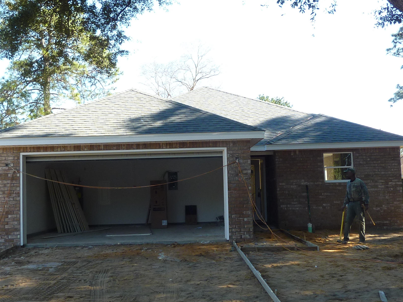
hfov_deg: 42.0
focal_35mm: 45
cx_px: 185
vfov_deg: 32.2
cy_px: 151
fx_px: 524
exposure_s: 1/125
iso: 80
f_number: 3.5
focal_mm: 4.1
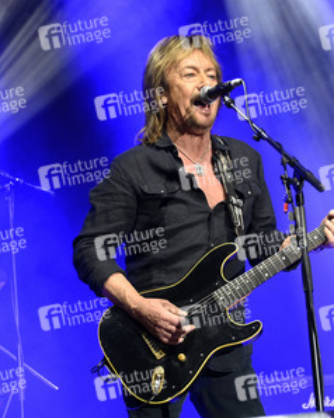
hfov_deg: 7.2
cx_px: 234
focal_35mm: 213
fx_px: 2635
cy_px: 209
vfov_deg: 9.1
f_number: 5.6
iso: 3200
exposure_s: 1/200
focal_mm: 150
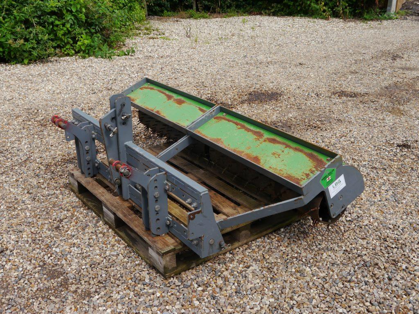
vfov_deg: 34.3
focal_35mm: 42
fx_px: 508
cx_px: 210
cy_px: 157
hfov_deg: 44.8
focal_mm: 21
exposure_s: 1/250
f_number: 6.3
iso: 160
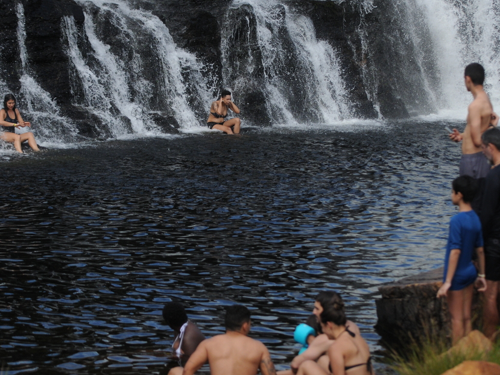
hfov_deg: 13.5
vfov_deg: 10.2
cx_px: 241
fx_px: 2109
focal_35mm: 146
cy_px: 205
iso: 400
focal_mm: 70
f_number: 22
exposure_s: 1/5000
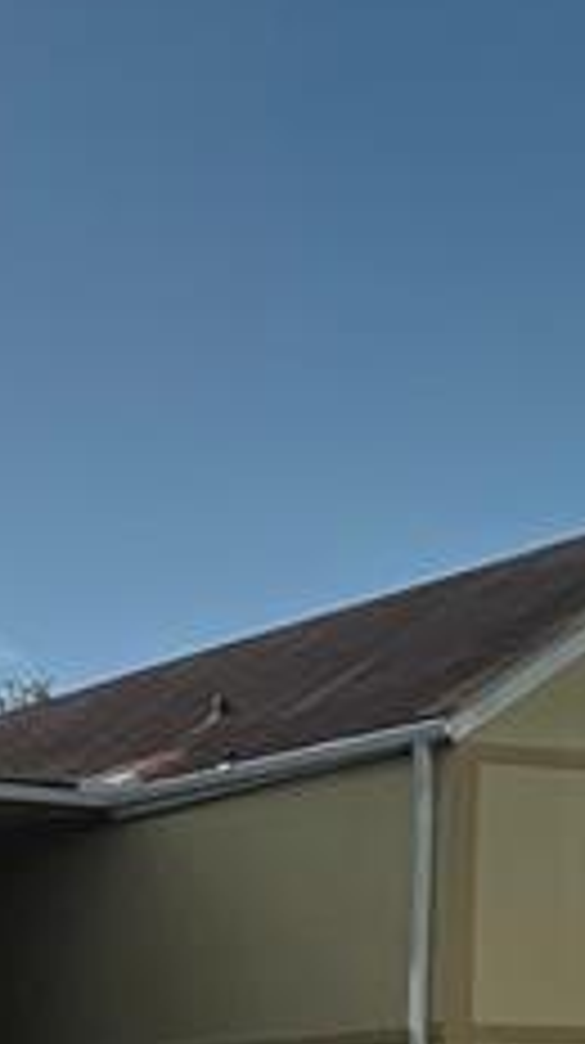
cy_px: 1341
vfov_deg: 23.8
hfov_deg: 10.6
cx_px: -1166
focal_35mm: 79
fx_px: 2185
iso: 40
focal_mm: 2.22
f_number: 2.2
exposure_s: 1/2506
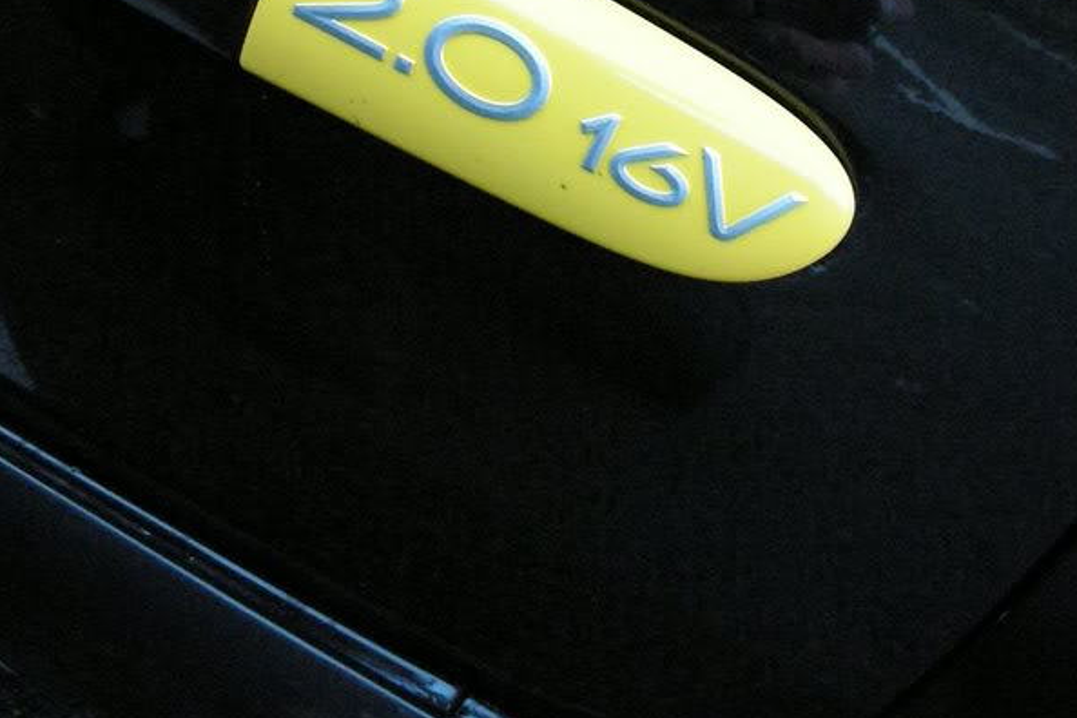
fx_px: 1466
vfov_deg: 27.0
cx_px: 540
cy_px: 147
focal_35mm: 49
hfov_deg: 40.3
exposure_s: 1/8.1
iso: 696
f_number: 2.8
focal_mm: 5.8
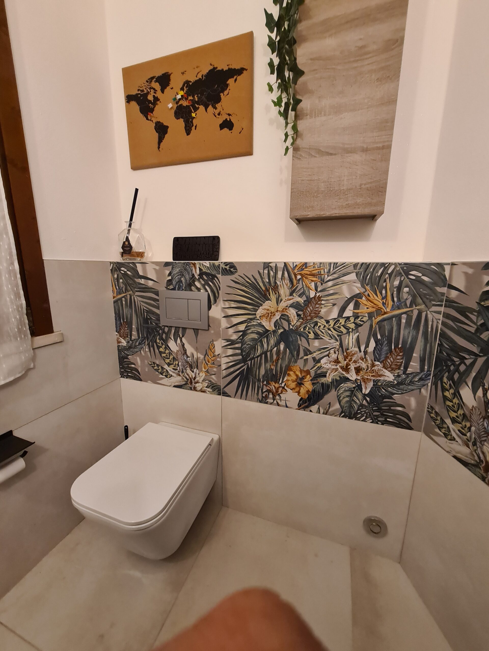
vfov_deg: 106.2
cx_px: 244
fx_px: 245
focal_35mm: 13
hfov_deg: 89.9
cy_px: 326
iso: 320
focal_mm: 2.22
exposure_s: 1/33
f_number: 2.2
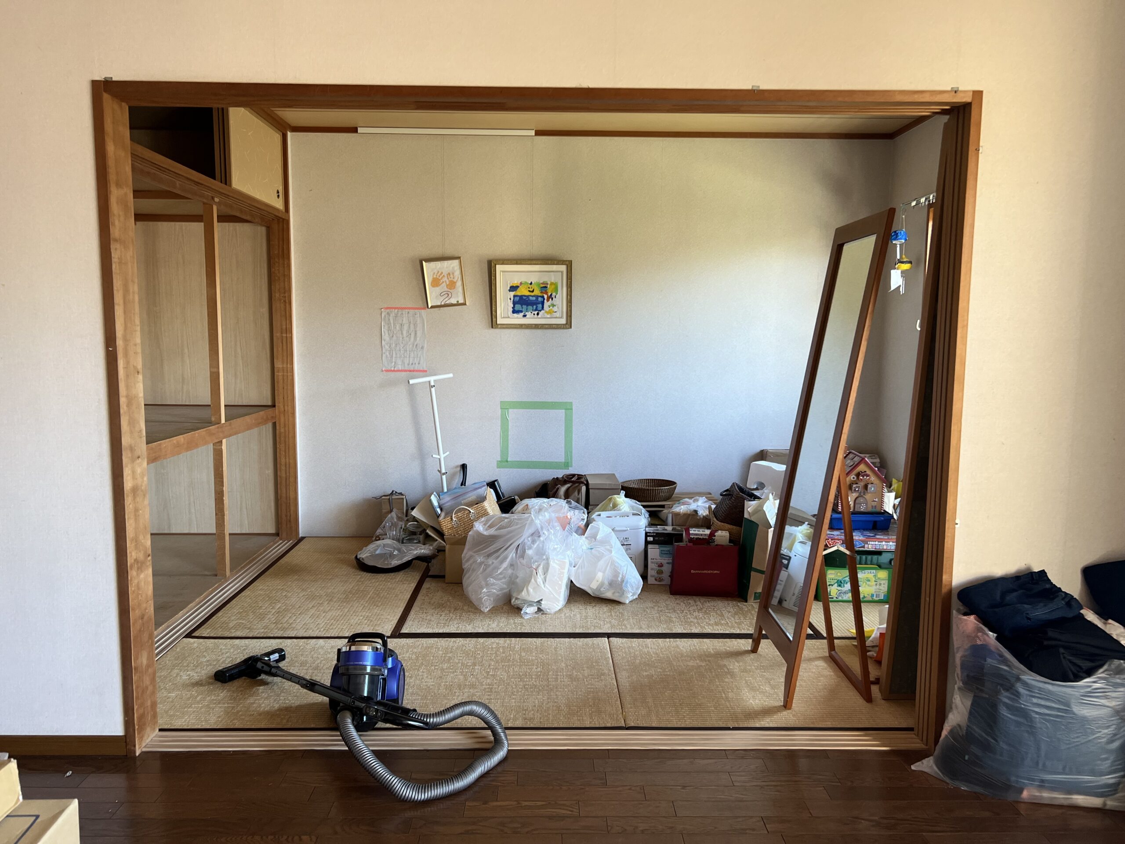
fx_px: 845
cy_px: 422
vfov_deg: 53.1
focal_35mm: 26
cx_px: 562
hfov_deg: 67.3
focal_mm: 5.7
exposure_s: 1/110
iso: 125
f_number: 1.5
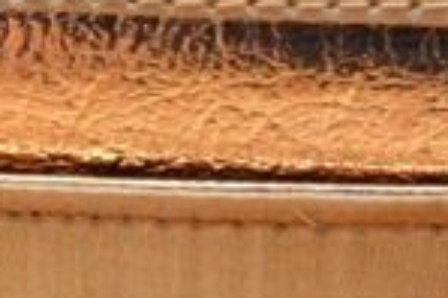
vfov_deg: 2.8
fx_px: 6004
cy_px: -50
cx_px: -250
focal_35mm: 483
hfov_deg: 4.2
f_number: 5.3
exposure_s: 1/60
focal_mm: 48
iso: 900
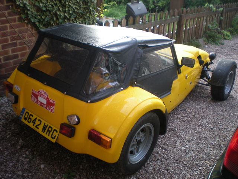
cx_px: 119
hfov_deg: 49.0
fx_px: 261
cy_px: 90
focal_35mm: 38
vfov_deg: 37.7
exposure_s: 1/70
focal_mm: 6.3
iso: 122
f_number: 3.1
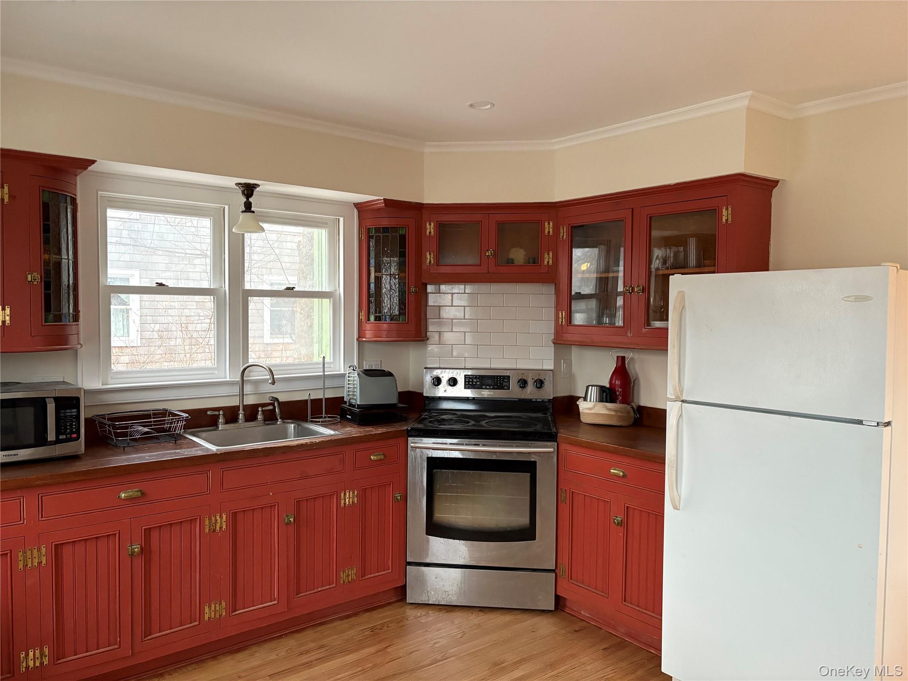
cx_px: 454
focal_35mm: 26
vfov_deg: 53.1
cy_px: 340
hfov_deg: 67.3
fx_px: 682
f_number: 1.6
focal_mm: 5.96
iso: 400
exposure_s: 1/60
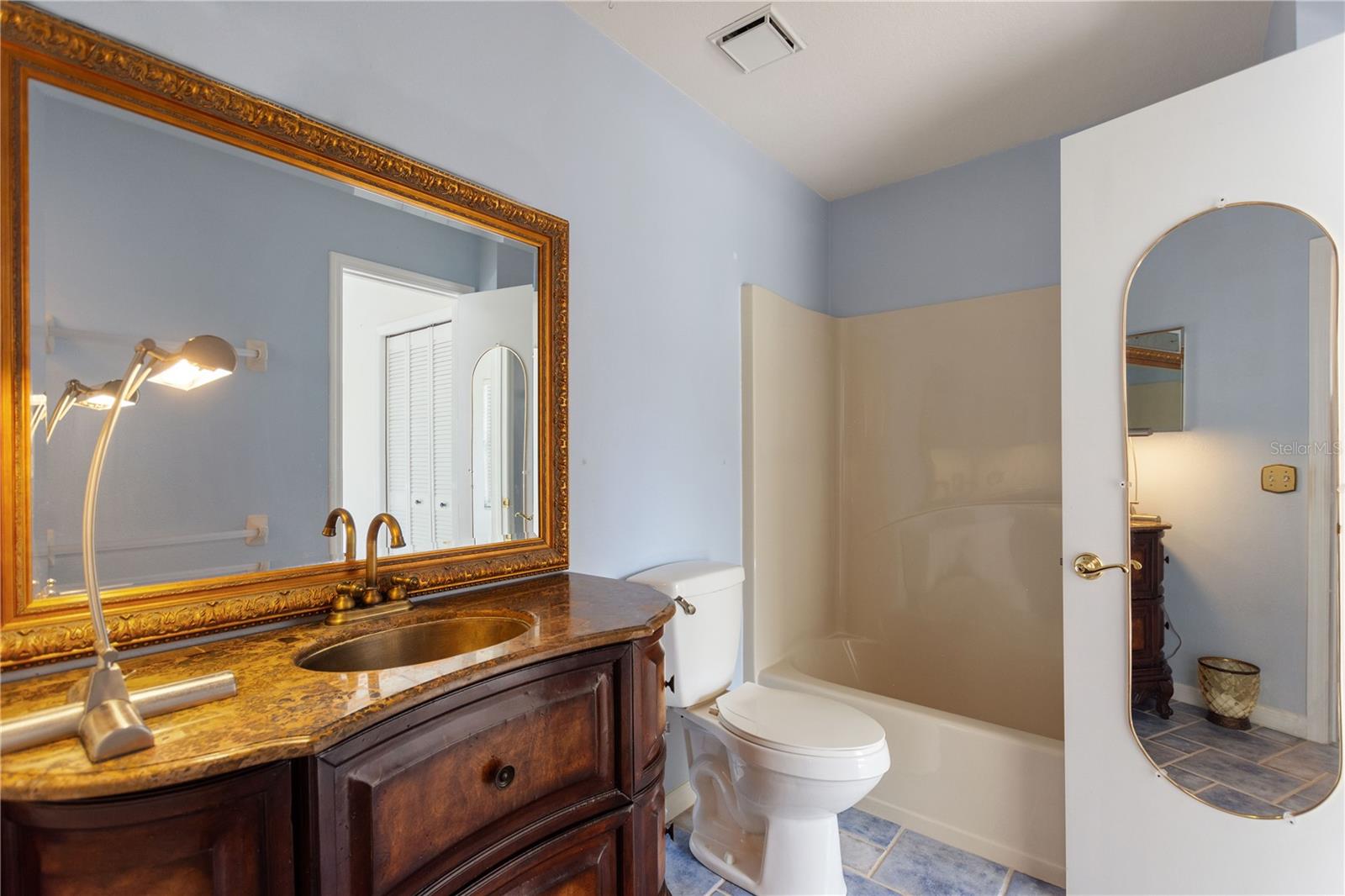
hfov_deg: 100.4
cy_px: 448
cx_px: 672
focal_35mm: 15
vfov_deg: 77.3
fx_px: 560
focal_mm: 10
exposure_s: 1/30
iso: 400
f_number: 4.5
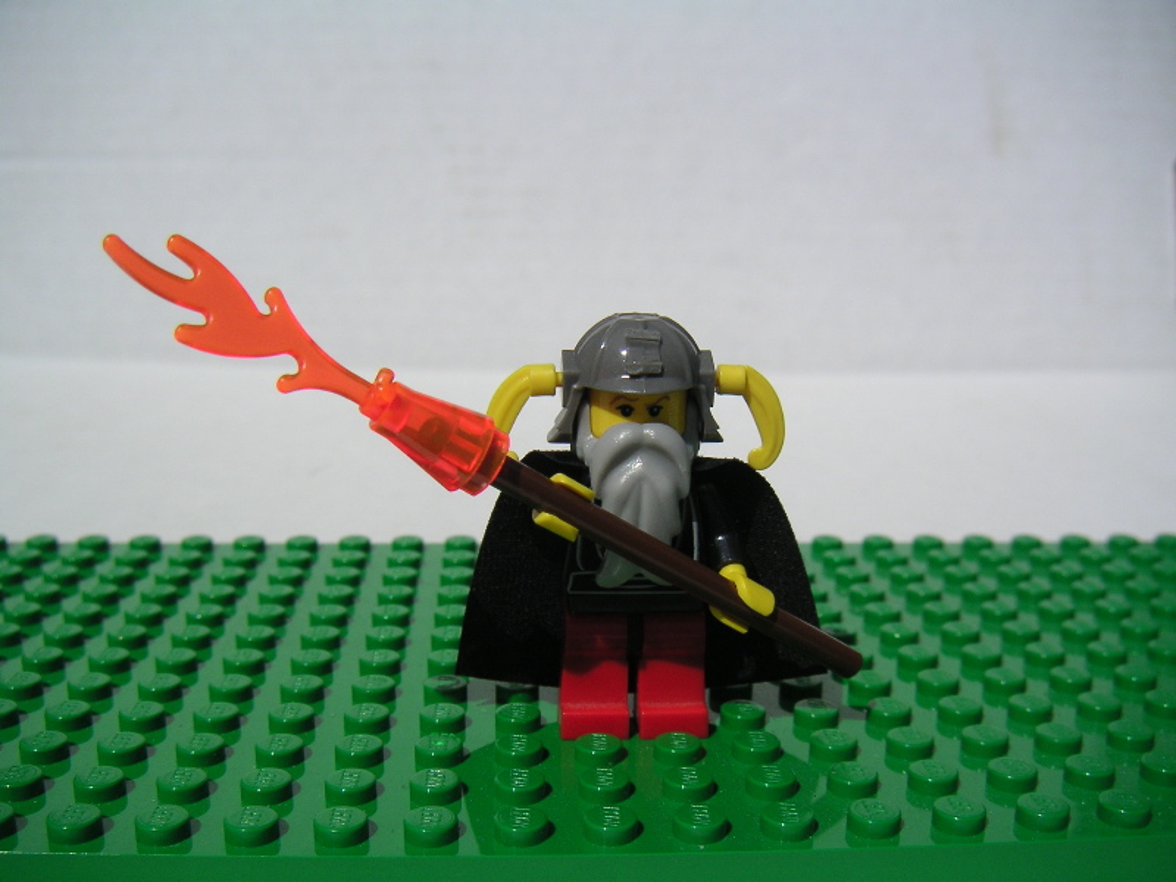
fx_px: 1291
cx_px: 588
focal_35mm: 38
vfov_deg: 37.7
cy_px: 441
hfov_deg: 49.0
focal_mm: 6
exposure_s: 1/750
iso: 50
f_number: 6.7
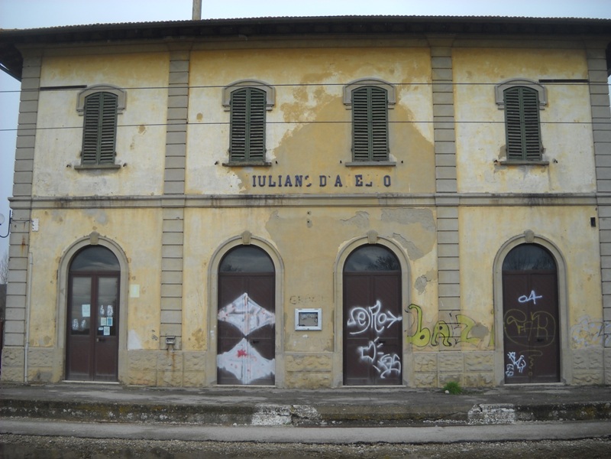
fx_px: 724
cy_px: 230
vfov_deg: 35.1
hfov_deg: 45.8
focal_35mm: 41
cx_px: 306
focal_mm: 6.72
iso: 64
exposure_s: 1/384
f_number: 3.1
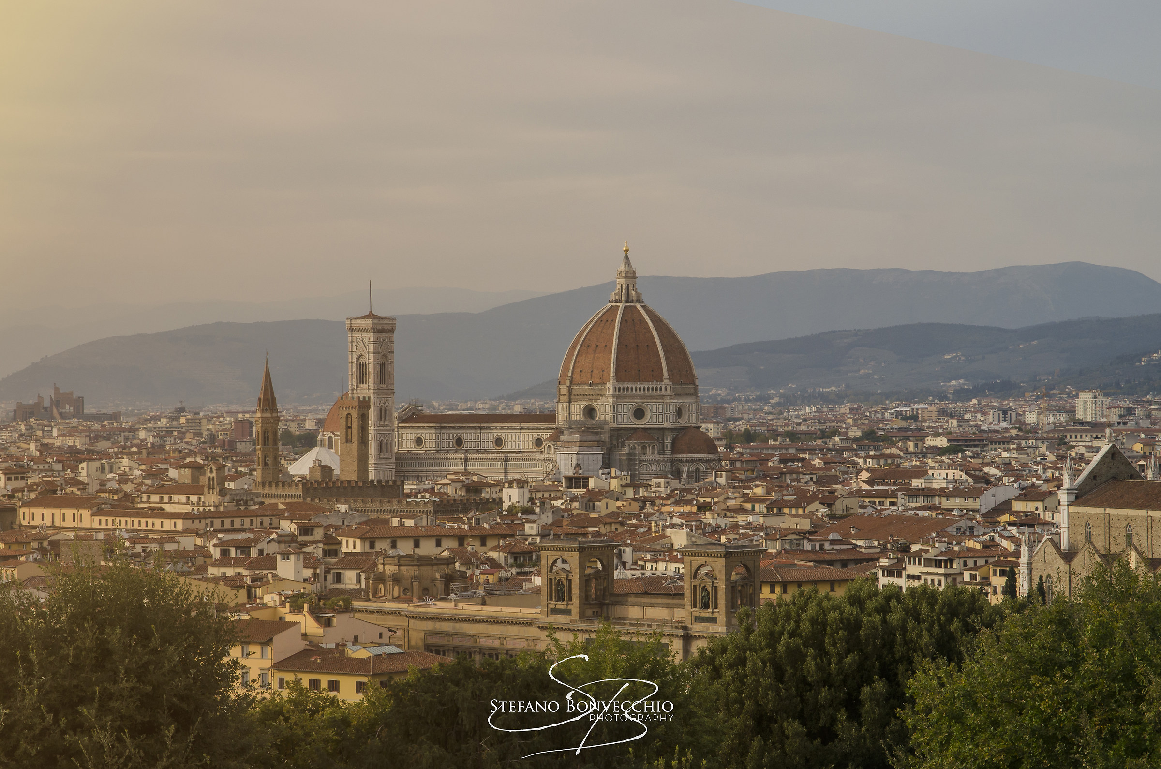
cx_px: 580
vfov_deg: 13.0
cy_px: 384
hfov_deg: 19.5
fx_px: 3379
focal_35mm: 105
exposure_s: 1/200
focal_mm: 70
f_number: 13
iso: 200
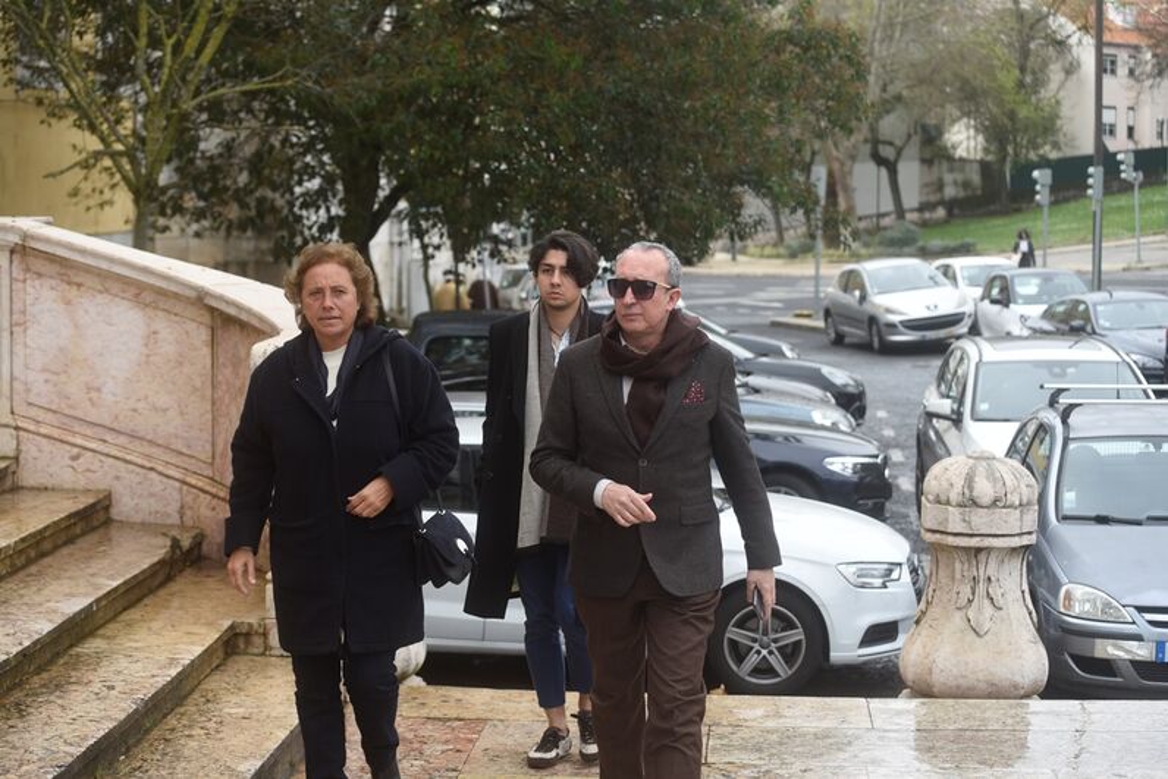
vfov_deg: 19.5
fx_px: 2271
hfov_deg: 28.8
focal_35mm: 70
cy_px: 390
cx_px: 584
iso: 250
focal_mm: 70
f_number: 4.5
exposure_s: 1/640
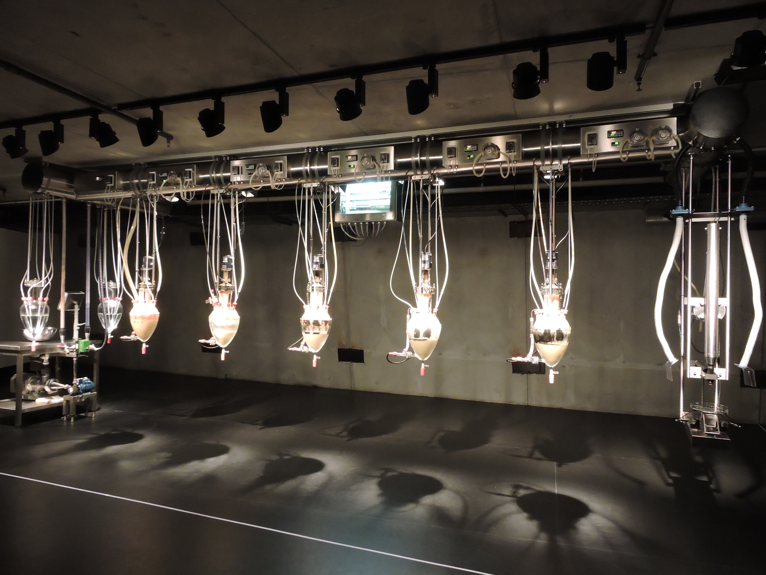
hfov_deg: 71.6
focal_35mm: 24
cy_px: 288
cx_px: 383
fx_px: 531
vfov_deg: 56.8
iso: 720
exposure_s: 1/8
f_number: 3.3
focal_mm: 4.3
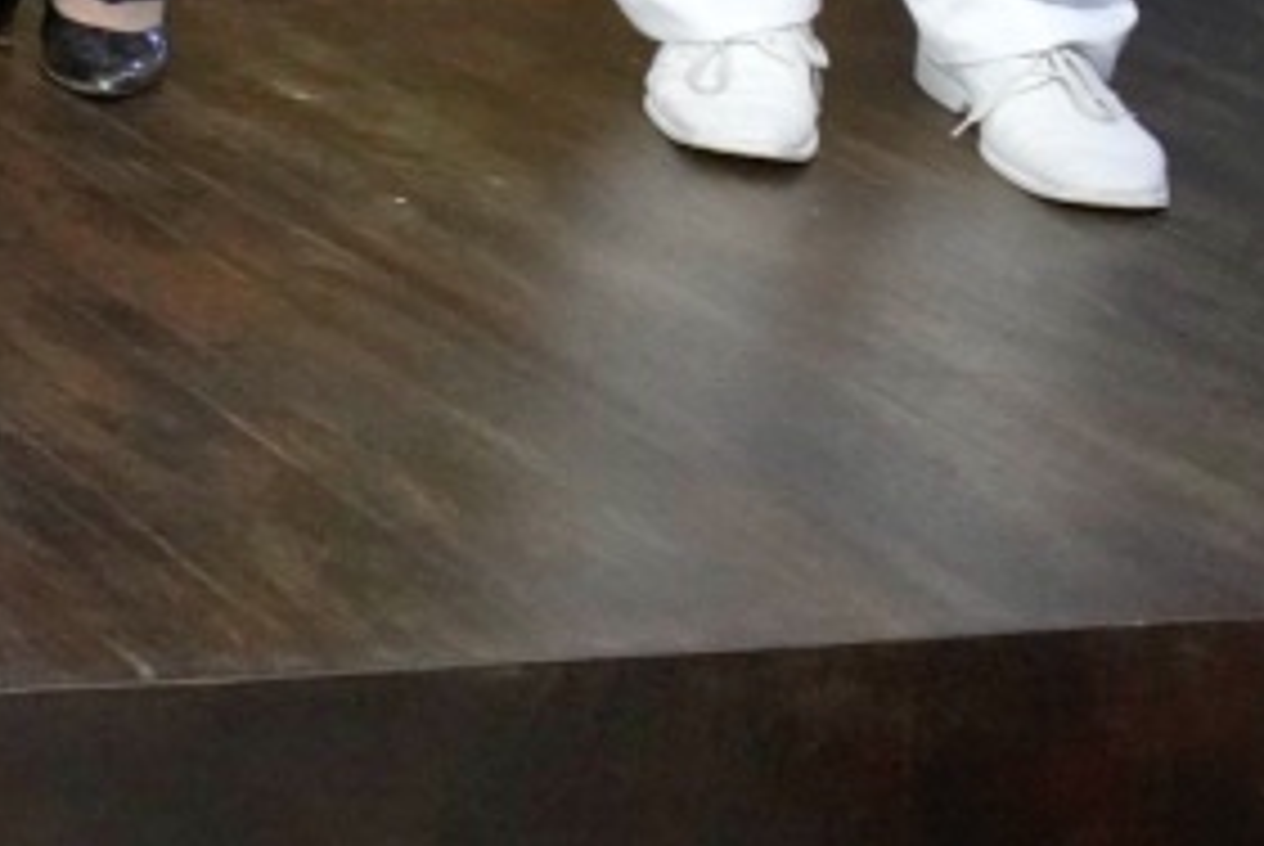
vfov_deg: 10.8
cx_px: -1952
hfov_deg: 12.7
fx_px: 4042
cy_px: -896
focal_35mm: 115
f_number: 7.1
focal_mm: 20
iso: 5000
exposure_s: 1/125
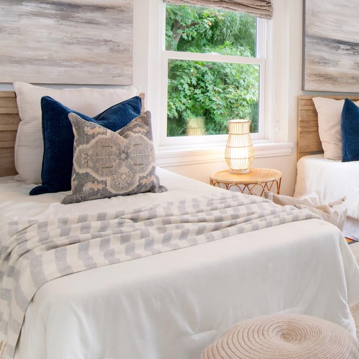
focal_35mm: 36
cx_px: 358
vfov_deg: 44.4
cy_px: 89
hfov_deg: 40.3
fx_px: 424
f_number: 8
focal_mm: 11
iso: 640
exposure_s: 1/13
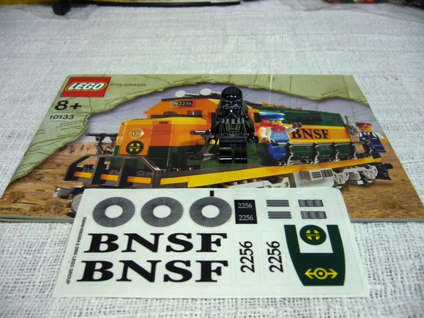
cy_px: 159
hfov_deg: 52.6
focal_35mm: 35
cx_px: 212
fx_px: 429
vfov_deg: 40.7
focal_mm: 5.8
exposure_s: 1/8
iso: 200
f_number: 2.8
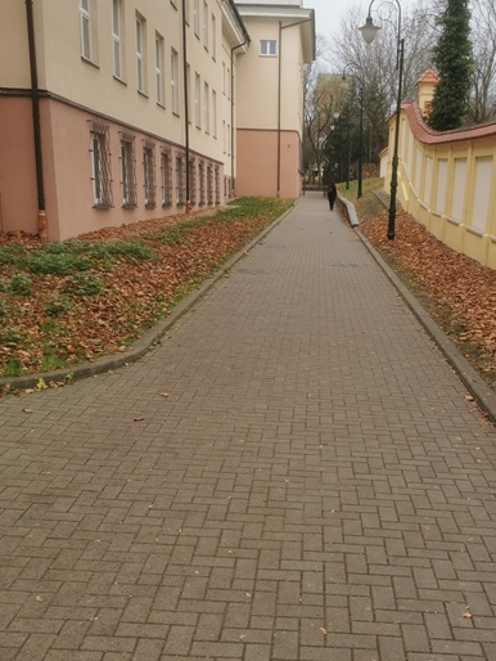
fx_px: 802
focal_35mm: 42
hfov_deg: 34.2
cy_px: 441
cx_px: 315
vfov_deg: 44.1
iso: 50
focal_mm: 5.56
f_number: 1.6
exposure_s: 1/346
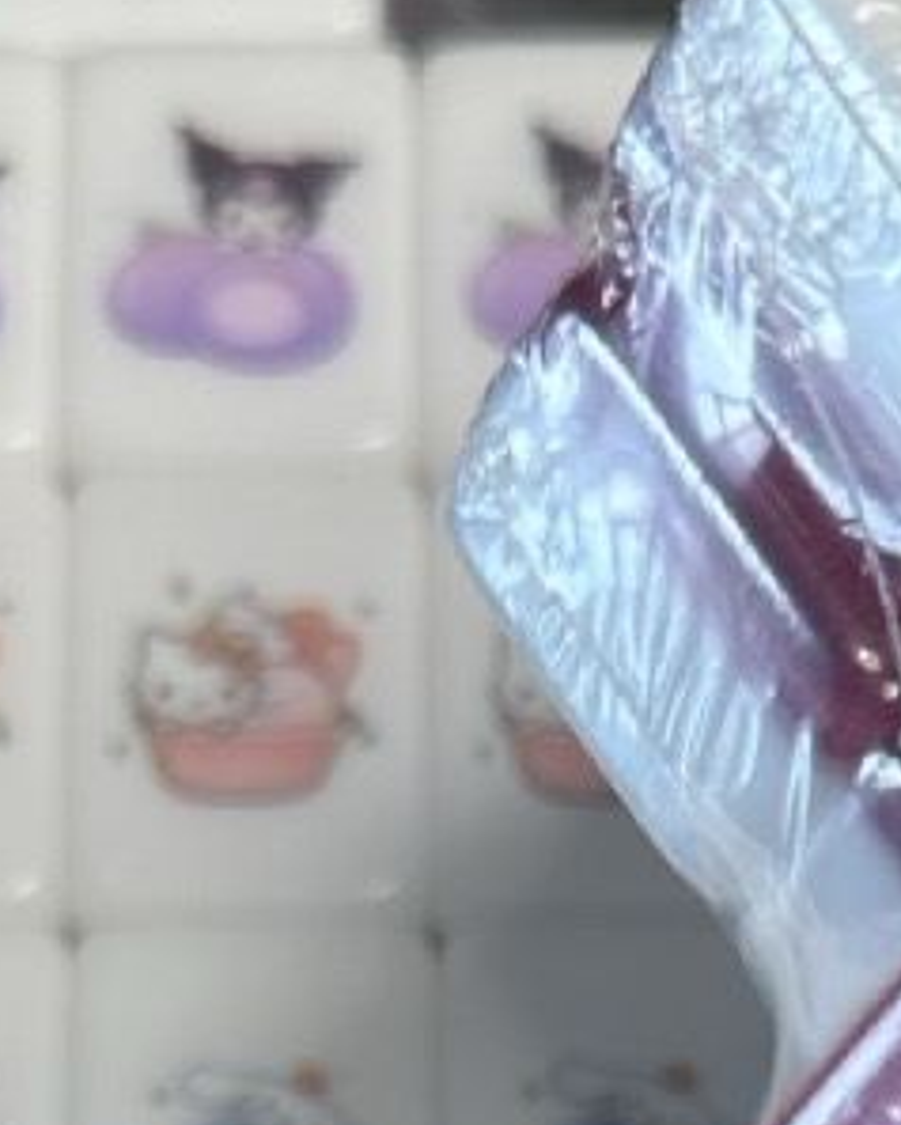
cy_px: 1485
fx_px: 3363
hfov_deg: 15.1
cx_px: 757
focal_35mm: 101
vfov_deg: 17.7
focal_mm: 6.86
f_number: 1.78
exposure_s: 1/100
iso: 64
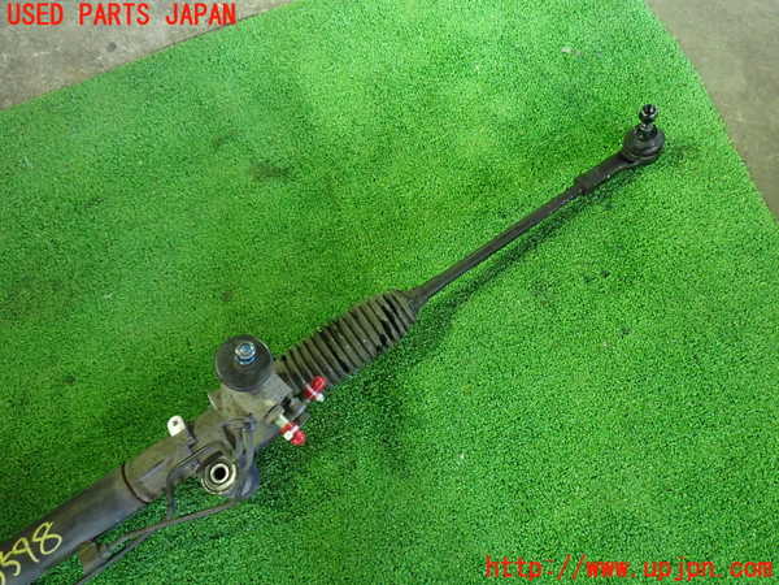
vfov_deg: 46.8
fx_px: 675
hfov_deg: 60.0
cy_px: 292
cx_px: 390
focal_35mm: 30
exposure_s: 1/30
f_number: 2.3
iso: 800
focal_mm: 5.4
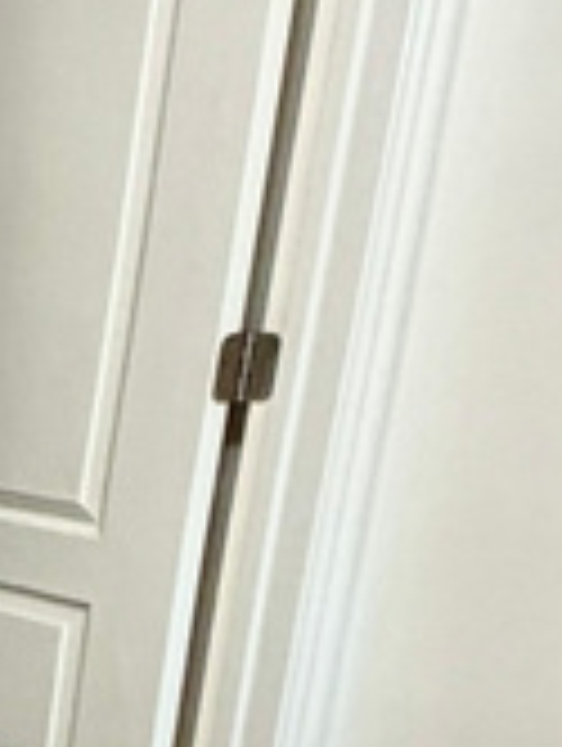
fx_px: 2094
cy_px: 909
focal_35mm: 97
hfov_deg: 10.6
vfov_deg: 19.0
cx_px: -1124
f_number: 2.2
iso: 125
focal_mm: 2.22
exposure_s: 1/120
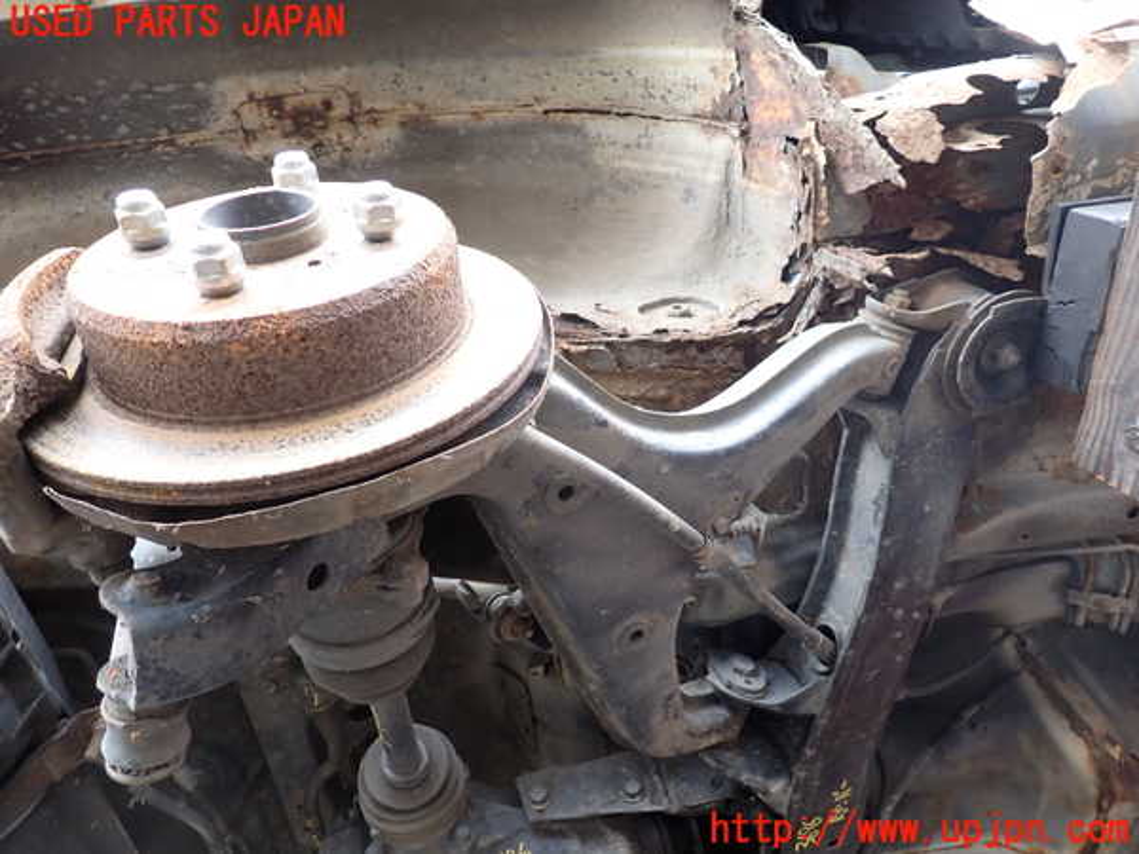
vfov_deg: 54.9
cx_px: 570
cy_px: 427
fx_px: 823
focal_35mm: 25
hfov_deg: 69.4
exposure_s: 1/60
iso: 200
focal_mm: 4.5
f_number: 2
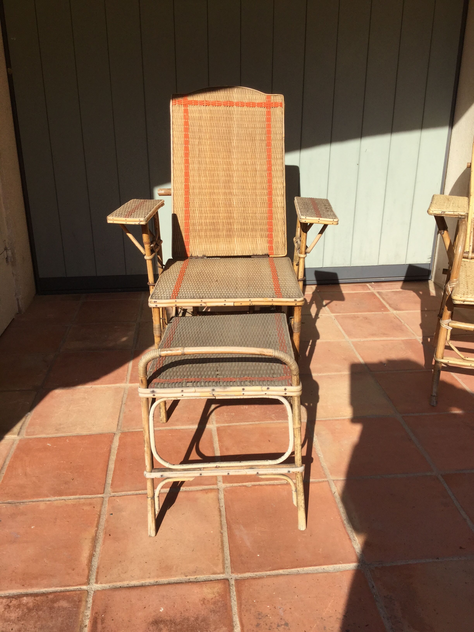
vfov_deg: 58.4
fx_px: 566
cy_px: 316
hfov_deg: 45.4
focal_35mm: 31
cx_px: 237
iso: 25
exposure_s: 1/1404
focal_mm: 3.3
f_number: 2.4
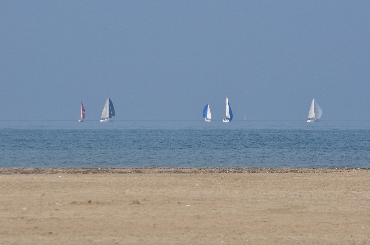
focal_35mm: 450
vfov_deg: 3.0
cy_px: 122
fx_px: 4619
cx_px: 185
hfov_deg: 4.6
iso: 200
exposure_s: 1/500
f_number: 13
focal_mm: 300
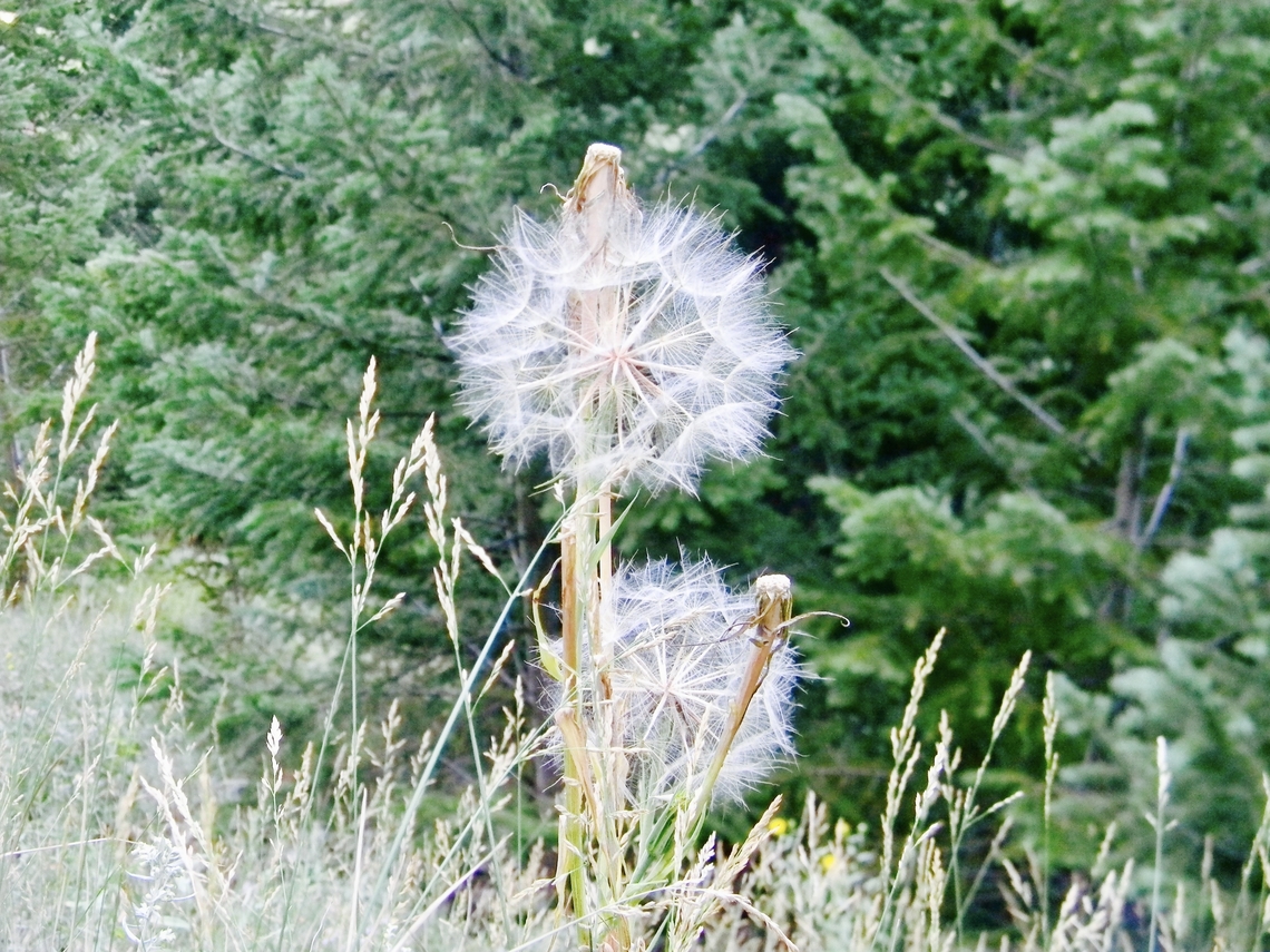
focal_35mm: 47
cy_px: 476
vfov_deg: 30.9
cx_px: 635
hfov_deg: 40.4
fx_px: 1724
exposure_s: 1/32
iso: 400
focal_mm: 8.6
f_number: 3.9
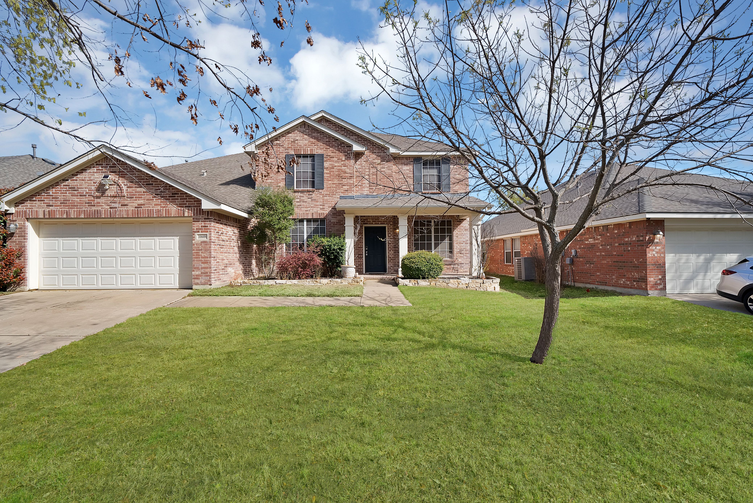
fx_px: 272
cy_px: 252
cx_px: 376
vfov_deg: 85.5
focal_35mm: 13
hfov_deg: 108.3
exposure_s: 1/320
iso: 640
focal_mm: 13
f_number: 9
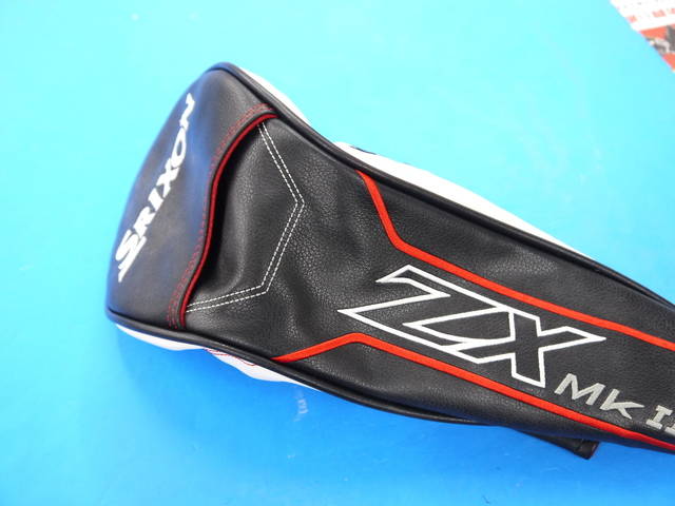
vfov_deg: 34.3
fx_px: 819
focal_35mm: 42
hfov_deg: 44.8
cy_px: 253
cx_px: 338
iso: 800
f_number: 4.3
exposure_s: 1/100
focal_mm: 21
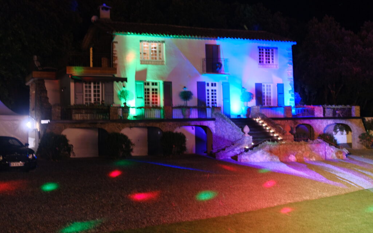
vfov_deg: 28.0
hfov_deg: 43.5
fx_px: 468
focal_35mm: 46
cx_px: 186
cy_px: 118
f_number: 1.4
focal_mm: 30
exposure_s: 1/17
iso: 800
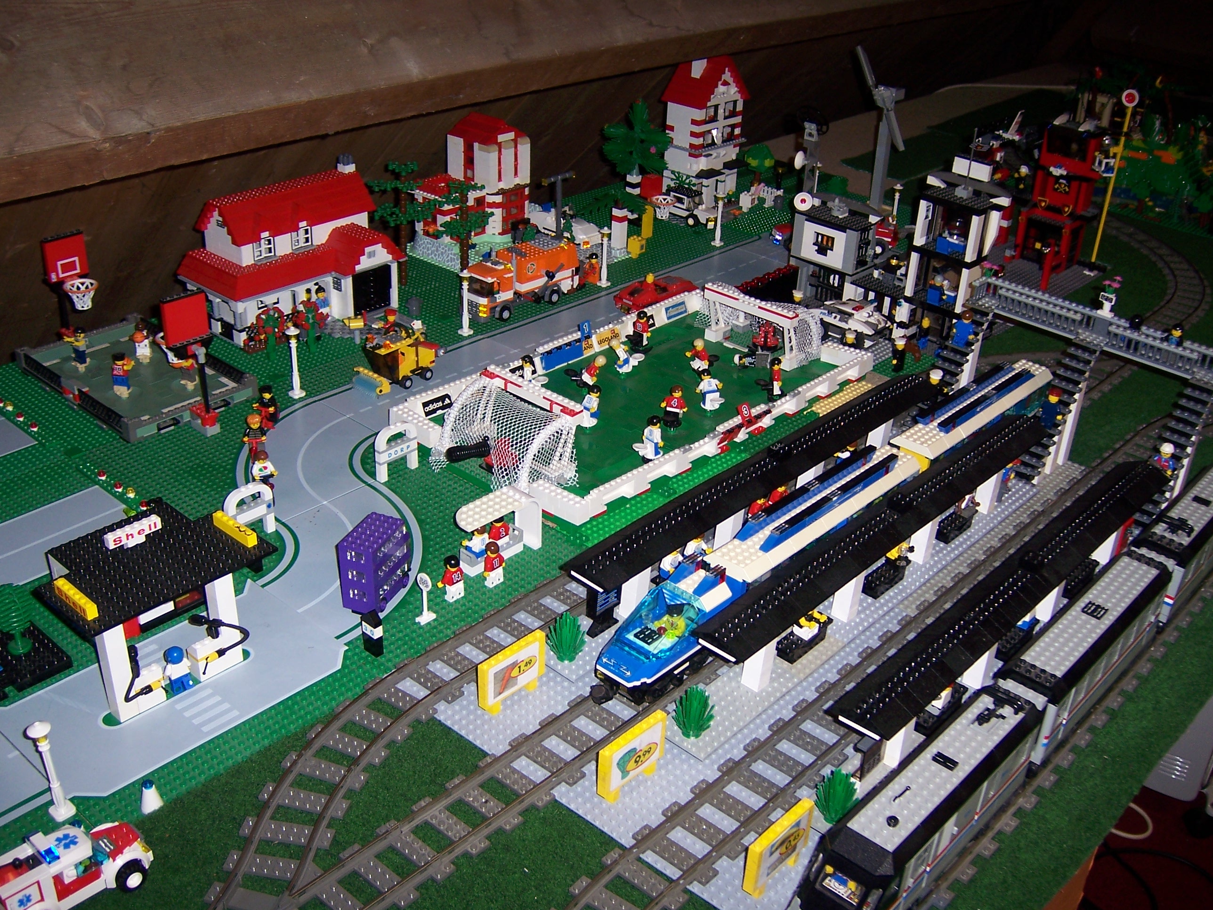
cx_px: 606
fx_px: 1261
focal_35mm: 36
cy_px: 455
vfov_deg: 39.7
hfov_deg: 51.4
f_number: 2.8
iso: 80
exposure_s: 1/60
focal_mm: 6.2
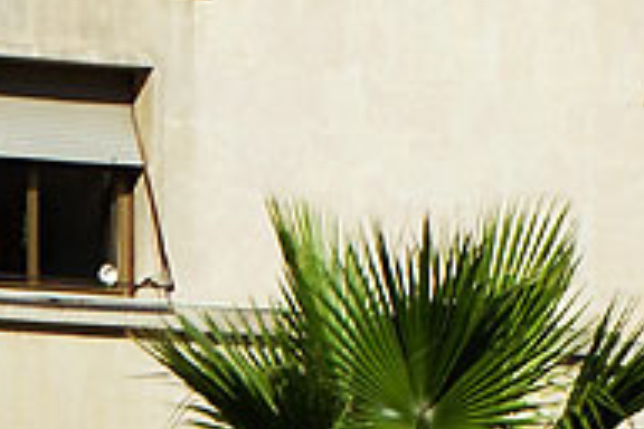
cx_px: -235
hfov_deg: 4.3
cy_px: 982
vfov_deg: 2.8
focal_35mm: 480
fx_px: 8586
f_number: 10
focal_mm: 60
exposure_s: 1/500
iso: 200
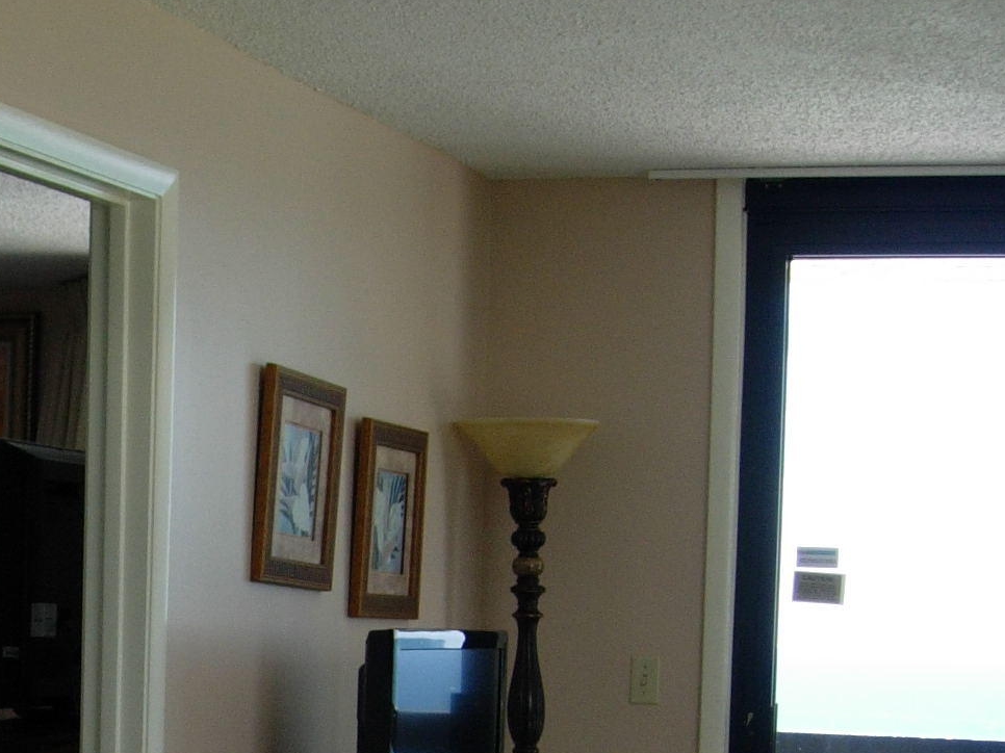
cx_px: 19
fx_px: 2961
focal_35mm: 102
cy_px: 939
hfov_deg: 18.8
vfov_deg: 14.0
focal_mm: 7.8
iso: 64
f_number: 2.8
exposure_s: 1/104
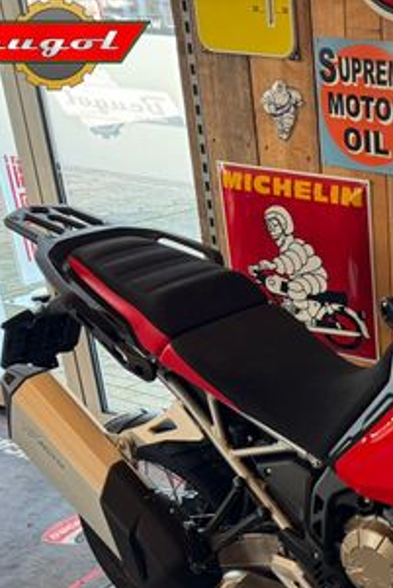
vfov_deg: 36.3
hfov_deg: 22.5
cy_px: 467
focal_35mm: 53
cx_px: 528
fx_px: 867
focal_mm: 6.76
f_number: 1.78
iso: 160
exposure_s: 1/100
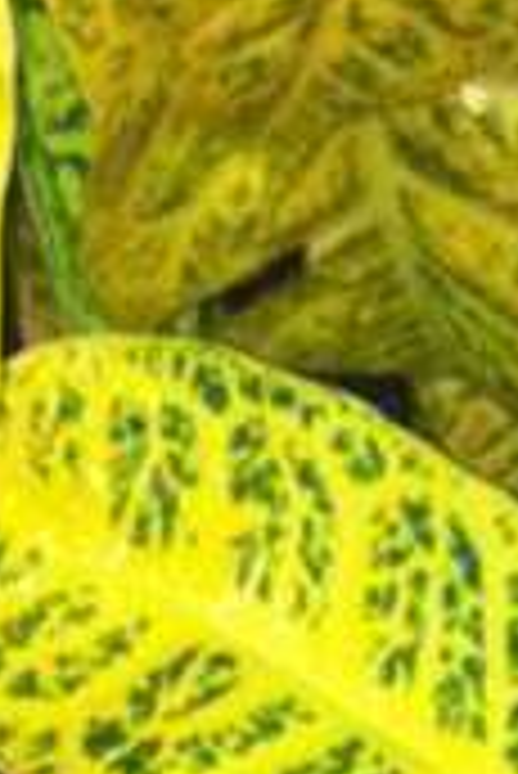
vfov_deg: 10.8
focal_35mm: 169
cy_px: 1683
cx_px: -401
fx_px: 3640
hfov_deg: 7.9
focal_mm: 3.85
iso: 160
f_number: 2.8
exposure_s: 1/15
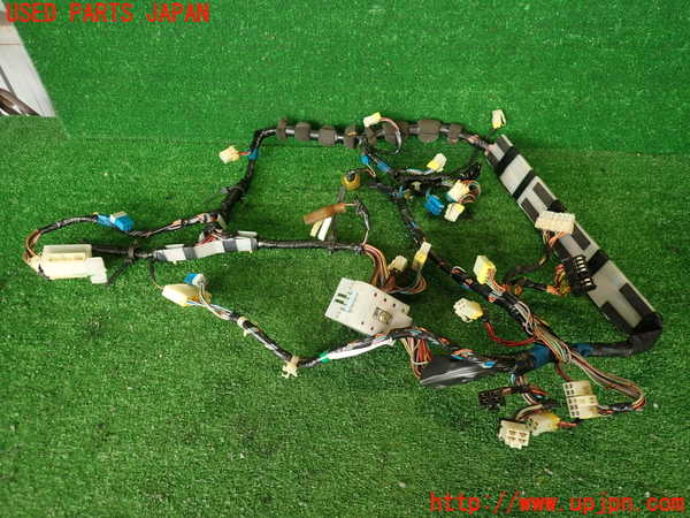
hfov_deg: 69.4
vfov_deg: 54.9
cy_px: 259
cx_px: 345
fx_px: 498
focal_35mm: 25
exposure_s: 1/60
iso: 100
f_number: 2
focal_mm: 4.5
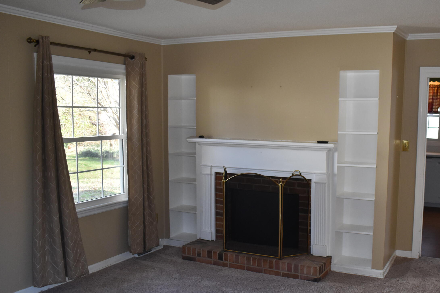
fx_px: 452
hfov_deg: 51.3
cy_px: 176
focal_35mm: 37
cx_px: 280
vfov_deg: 35.8
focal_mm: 18
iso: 800
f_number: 4.5
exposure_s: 1/200
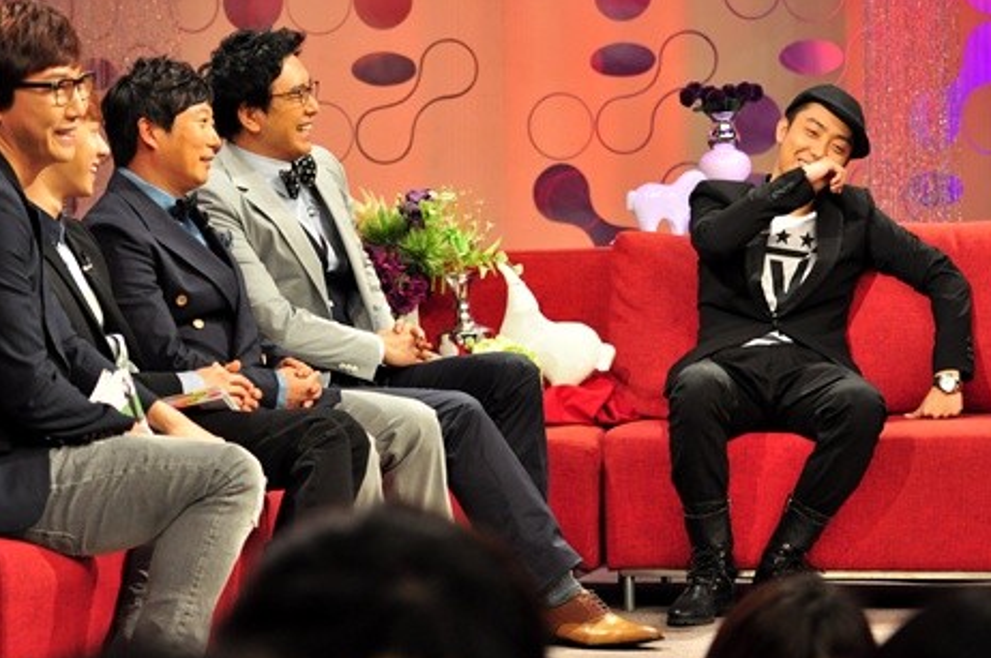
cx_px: 416
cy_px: 280
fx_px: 3437
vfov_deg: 10.9
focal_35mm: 125
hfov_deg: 16.4
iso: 1000
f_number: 4
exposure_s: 1/160
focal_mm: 70
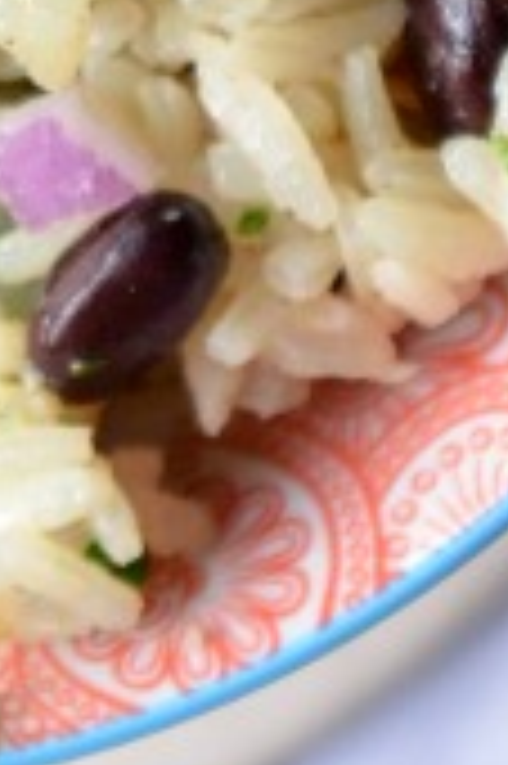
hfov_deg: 3.6
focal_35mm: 383
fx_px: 8123
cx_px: -333
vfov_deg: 5.3
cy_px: -477
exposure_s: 1/250
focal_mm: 48
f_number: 3.2
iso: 1000
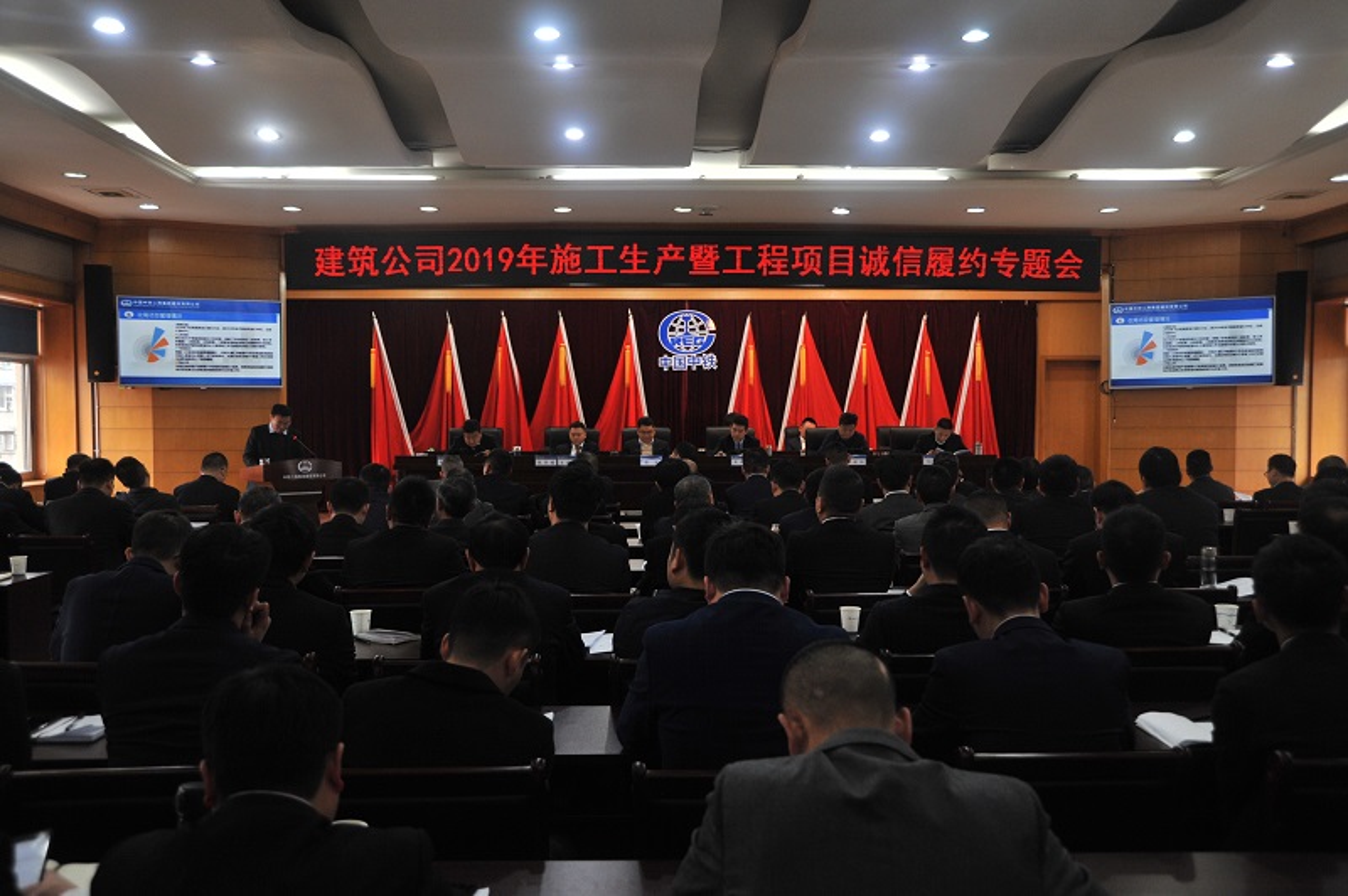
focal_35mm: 32
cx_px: 674
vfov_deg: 41.0
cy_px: 448
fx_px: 1197
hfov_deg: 58.8
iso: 1000
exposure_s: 1/125
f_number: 5.6
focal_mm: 32
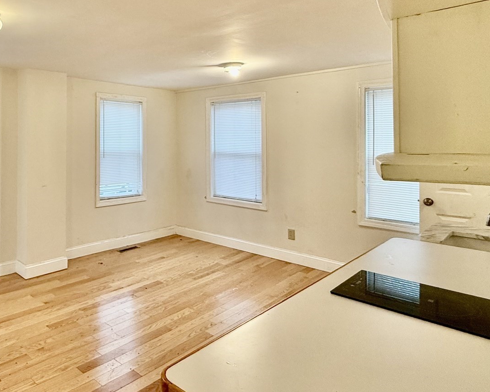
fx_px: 377
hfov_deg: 62.0
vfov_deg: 54.0
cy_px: 137
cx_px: 118
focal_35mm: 26
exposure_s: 1/120
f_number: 2.2
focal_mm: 2.22
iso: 160
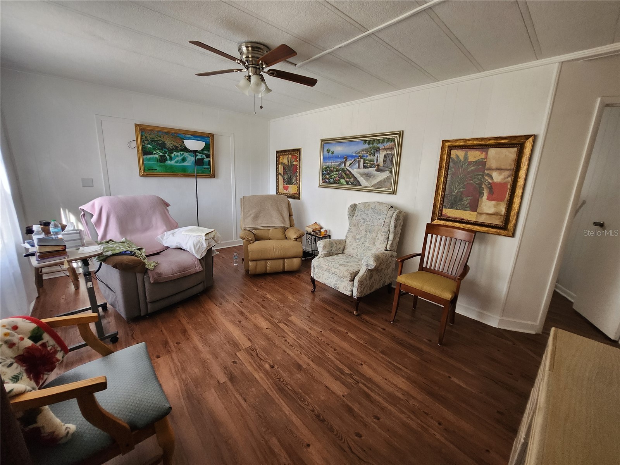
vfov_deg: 89.9
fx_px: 233
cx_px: 310
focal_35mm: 13
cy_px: 232
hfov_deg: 106.2
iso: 250
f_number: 2.2
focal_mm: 1.7
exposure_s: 1/60
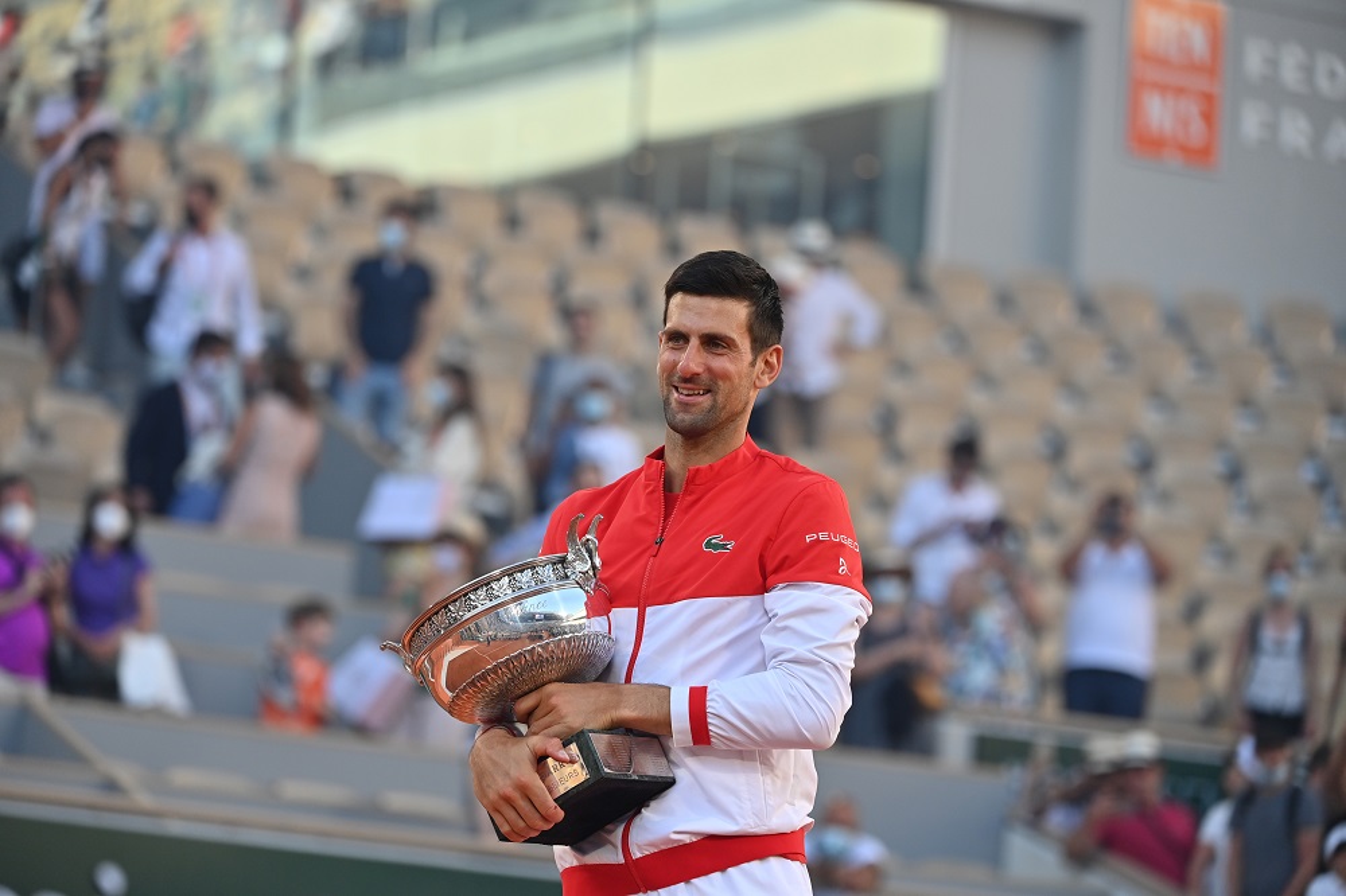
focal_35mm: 180
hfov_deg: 11.4
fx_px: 6727
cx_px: 673
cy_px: 448
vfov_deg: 7.6
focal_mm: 180
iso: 800
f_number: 4
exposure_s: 1/1600
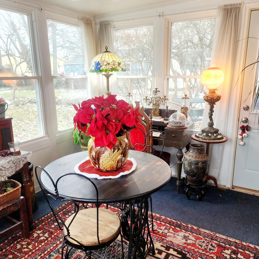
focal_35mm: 28
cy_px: 133
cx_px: 126
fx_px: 237
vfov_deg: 57.3
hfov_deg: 57.3
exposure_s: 1/120
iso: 320
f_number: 1.8
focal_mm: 6.4
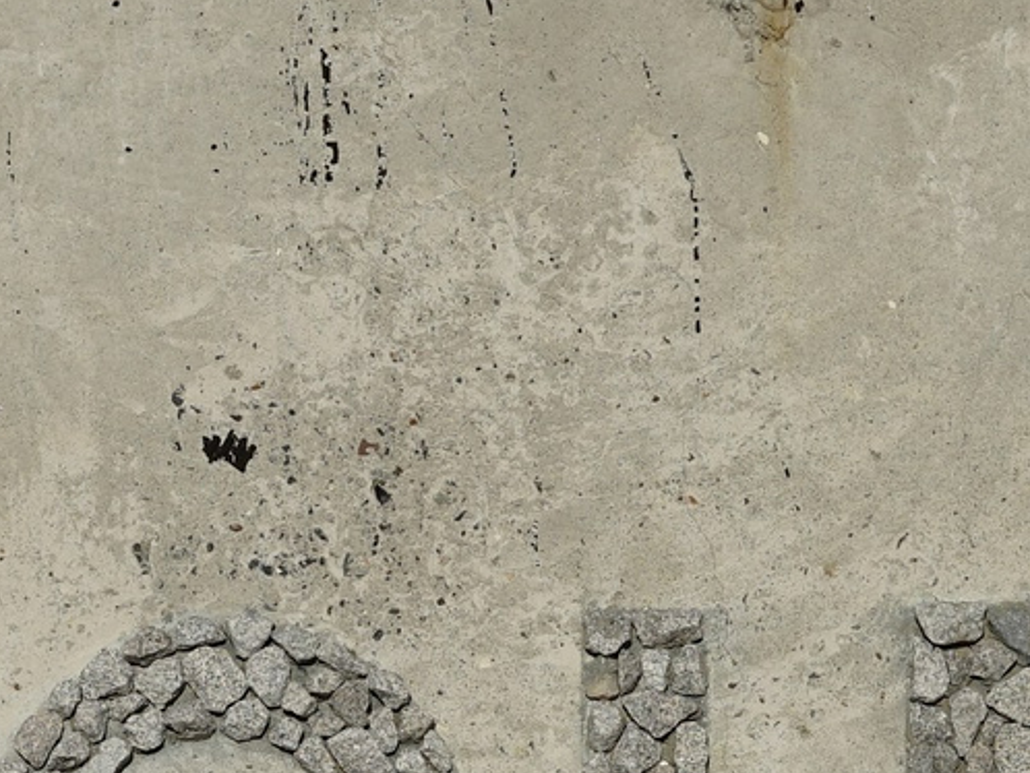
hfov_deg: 8.0
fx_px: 7353
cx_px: 287
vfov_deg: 6.0
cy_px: 879
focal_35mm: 247
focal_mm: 50
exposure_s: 1/640
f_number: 7.1
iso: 100
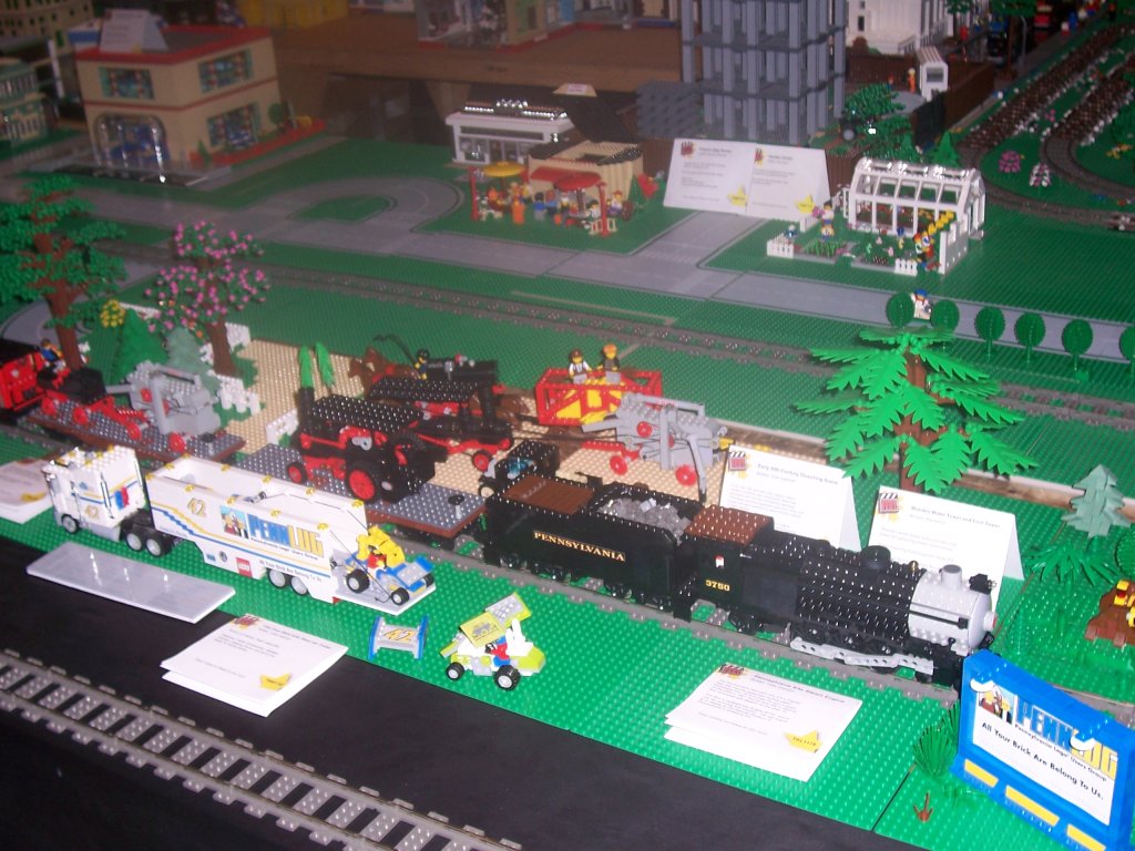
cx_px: 568
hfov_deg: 44.8
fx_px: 1377
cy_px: 426
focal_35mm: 42
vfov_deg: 34.3
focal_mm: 7
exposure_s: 1/60
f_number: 3
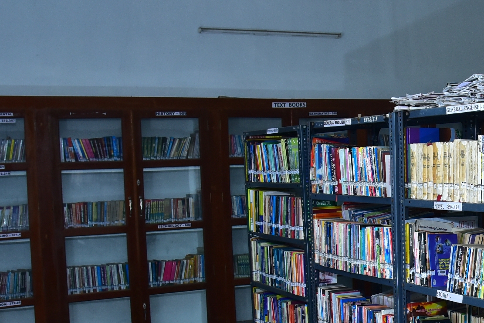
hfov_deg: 28.9
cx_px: 491
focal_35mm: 65
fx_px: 874
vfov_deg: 20.9
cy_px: 201
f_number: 5.6
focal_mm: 24
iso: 500
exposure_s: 1/125
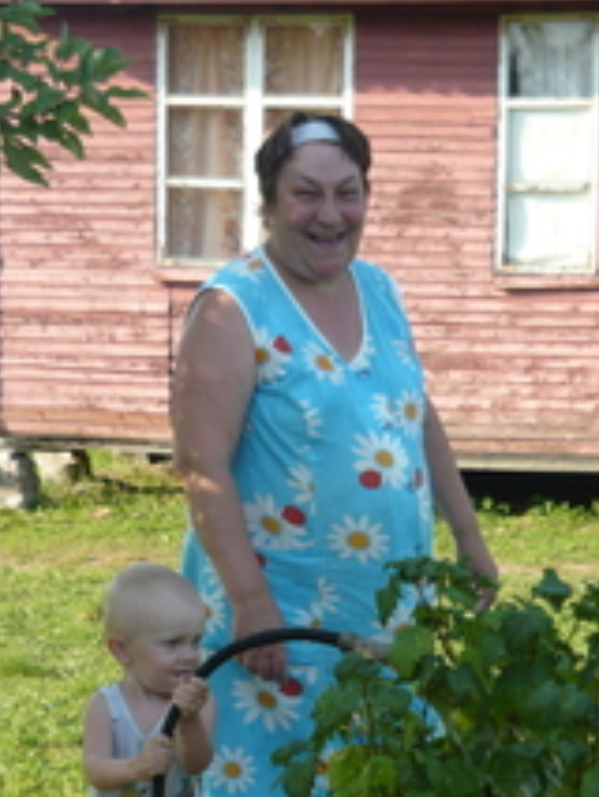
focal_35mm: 76
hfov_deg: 19.4
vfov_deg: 25.4
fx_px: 1752
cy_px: 572
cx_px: 281
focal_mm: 6
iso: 100
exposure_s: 1/320
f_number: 2.9
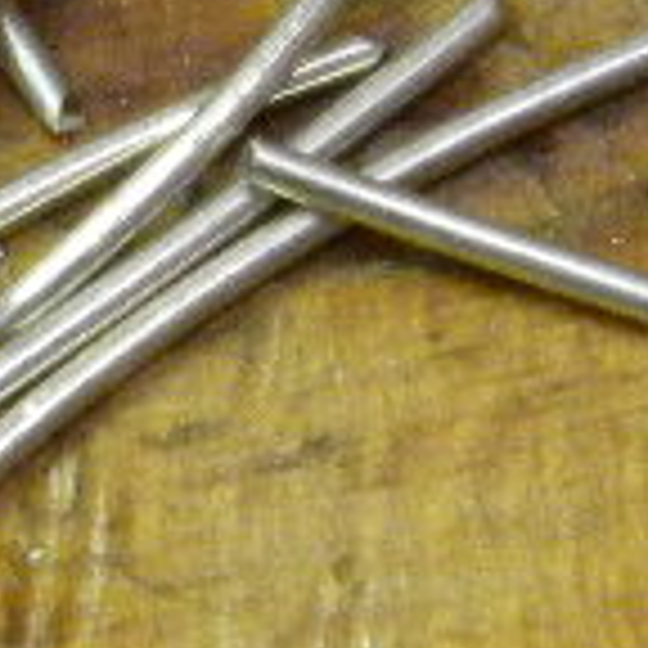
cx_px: 94
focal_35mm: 521
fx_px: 11034
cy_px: 396
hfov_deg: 3.4
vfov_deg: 3.4
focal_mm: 15.1
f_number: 4.5
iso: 390
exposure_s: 1/59.4
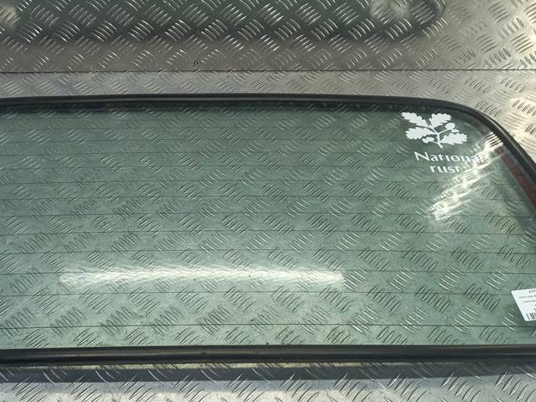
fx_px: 635
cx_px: 200
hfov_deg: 45.4
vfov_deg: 35.1
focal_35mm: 41
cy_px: 179
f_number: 1.8
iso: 64
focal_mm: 4.6
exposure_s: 1/50
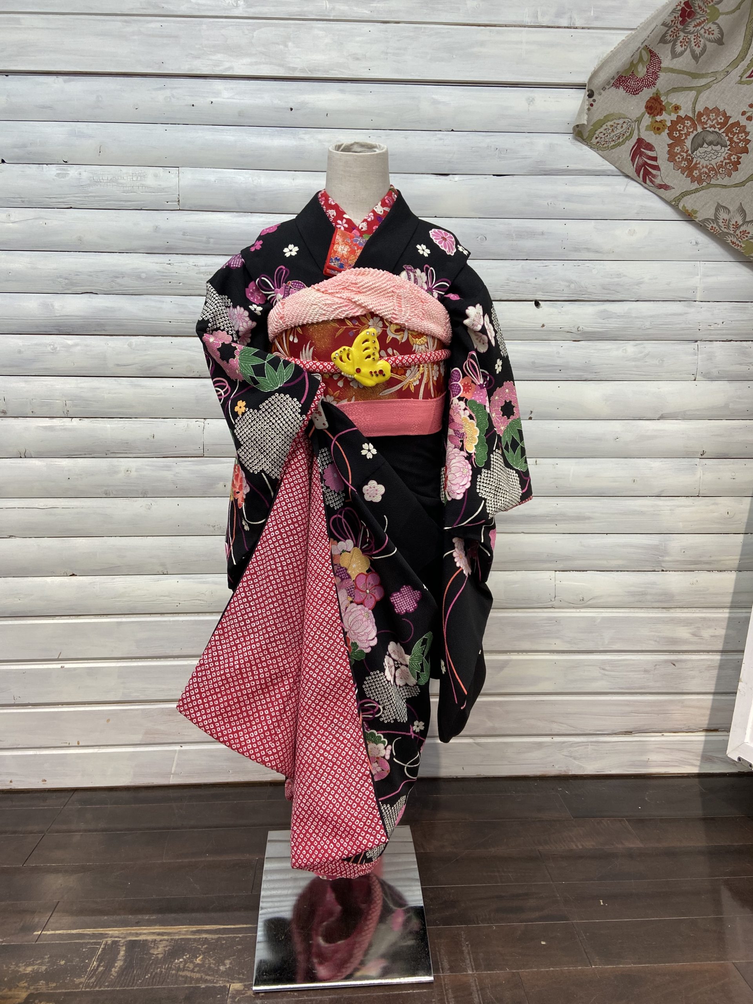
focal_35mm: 26
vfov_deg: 67.3
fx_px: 754
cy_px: 502
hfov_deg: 53.1
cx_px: 376
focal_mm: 4.25
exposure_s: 1/120
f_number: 1.8
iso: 100
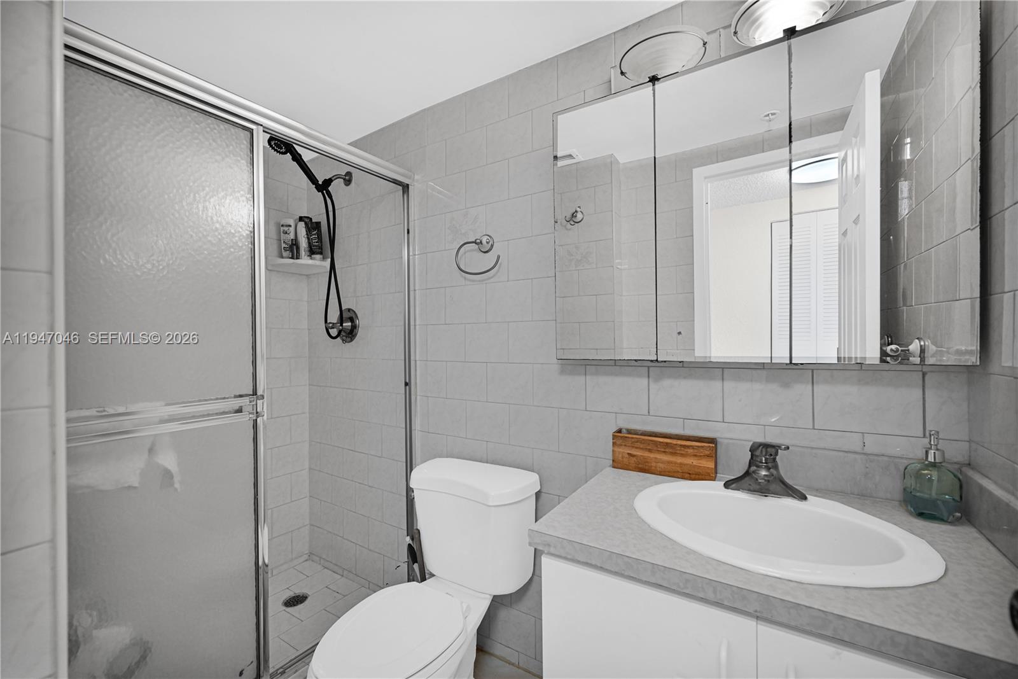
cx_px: 509
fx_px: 396
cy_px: 340
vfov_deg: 81.2
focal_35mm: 14
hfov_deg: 104.2
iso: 100
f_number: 4
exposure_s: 1/15
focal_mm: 14
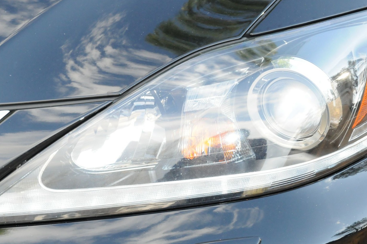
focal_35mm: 118
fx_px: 1202
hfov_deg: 17.4
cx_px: 208
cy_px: 129
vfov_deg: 11.6
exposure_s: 1/250
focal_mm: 48
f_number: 8
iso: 1250
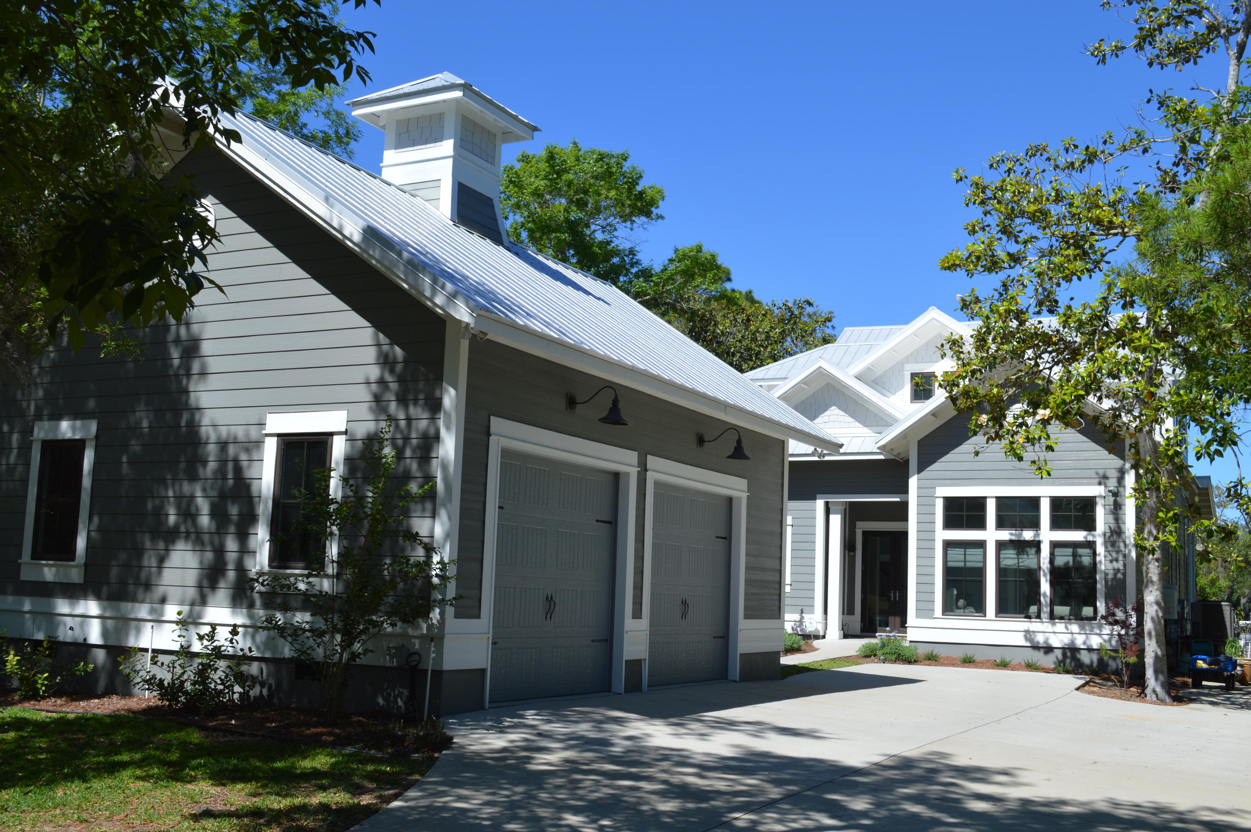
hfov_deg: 53.2
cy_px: 416
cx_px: 626
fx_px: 1250
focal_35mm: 36
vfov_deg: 36.8
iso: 100
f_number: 8
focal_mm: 24
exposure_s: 1/250
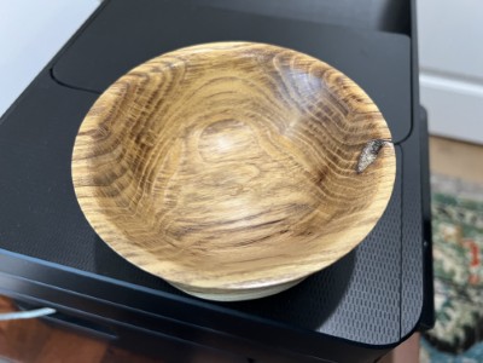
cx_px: 242
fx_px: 363
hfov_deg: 67.3
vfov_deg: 53.1
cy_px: 182
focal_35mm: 26
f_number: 1.5
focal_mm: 5.7
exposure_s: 1/60
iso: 200
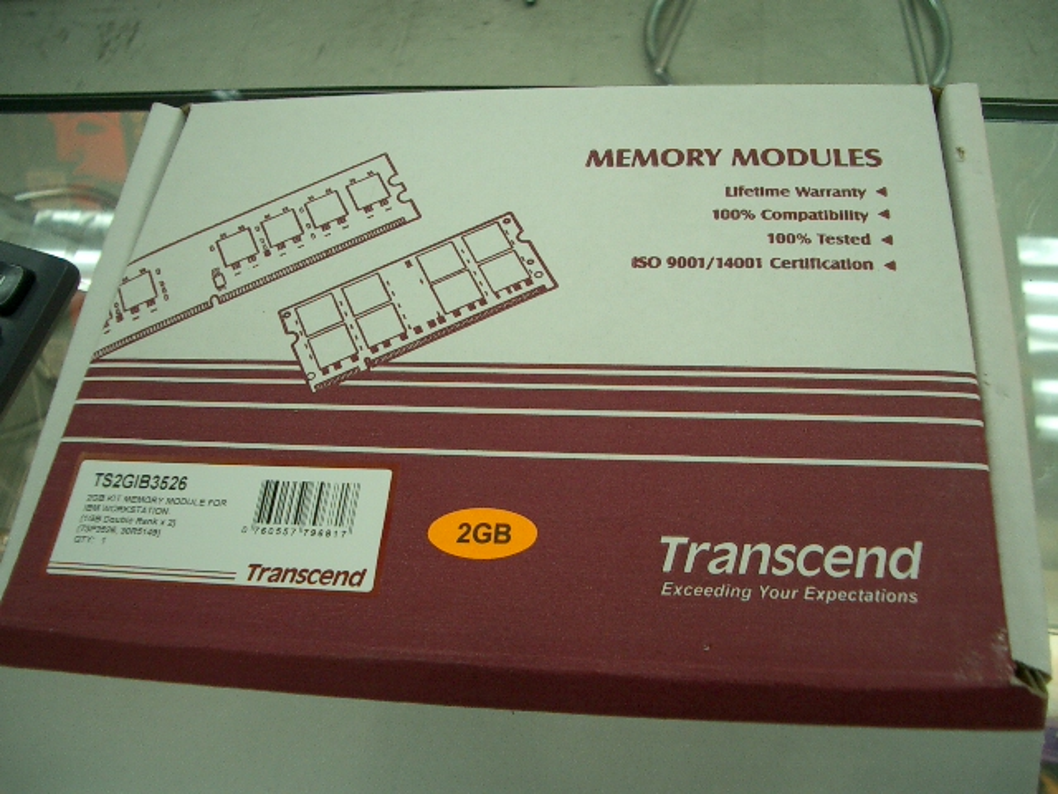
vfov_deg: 40.7
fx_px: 1070
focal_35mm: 35
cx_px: 529
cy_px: 397
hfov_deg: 52.6
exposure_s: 1/80
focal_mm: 5.8
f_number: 2.6
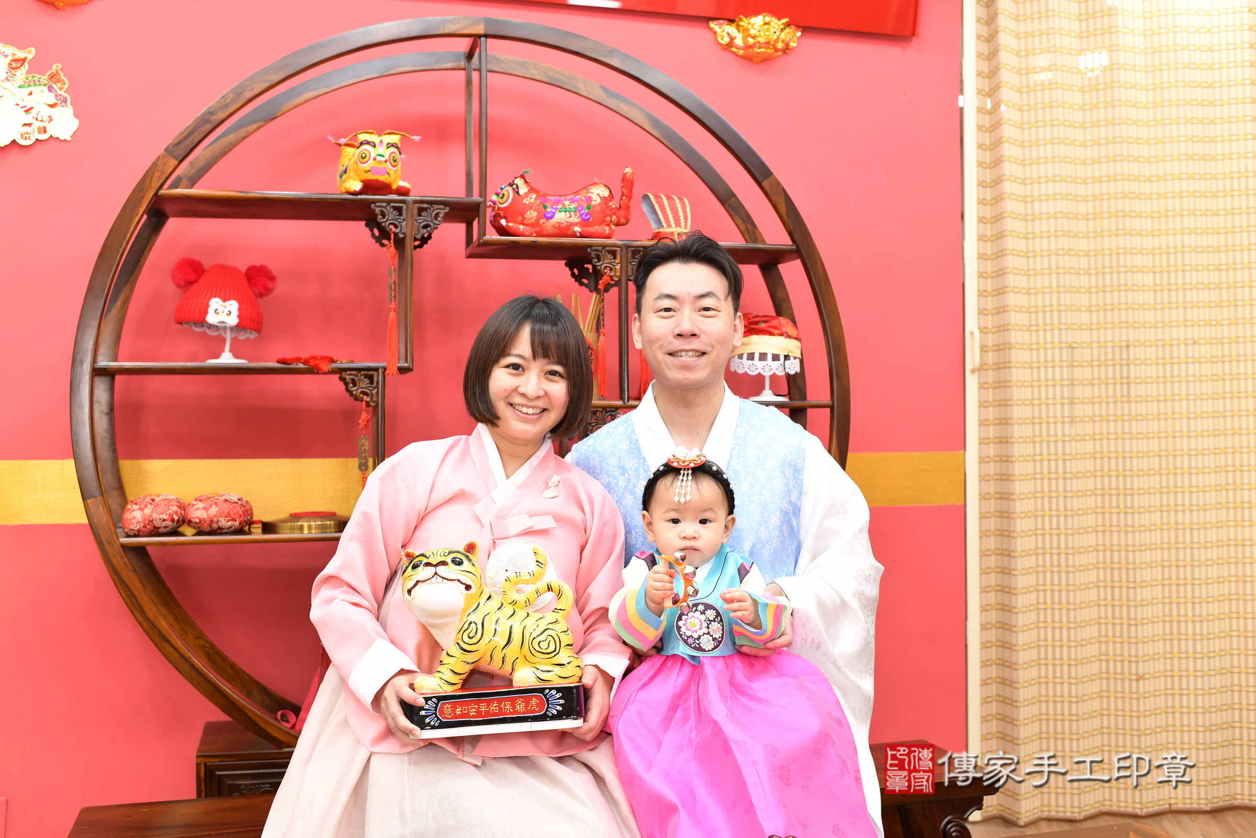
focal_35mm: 35
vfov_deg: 37.9
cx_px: 628
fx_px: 1221
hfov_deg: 54.4
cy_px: 419
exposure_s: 1/200
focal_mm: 35
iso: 800
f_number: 4.5
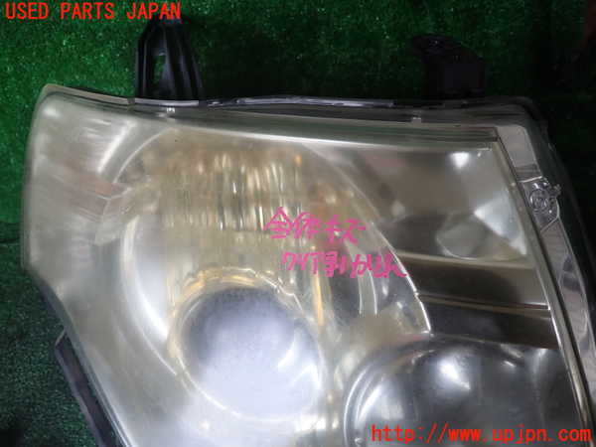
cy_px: 224
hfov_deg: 69.4
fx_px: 430
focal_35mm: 25
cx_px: 298
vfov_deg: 54.9
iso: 200
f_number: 2
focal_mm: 4.5
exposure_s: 1/50
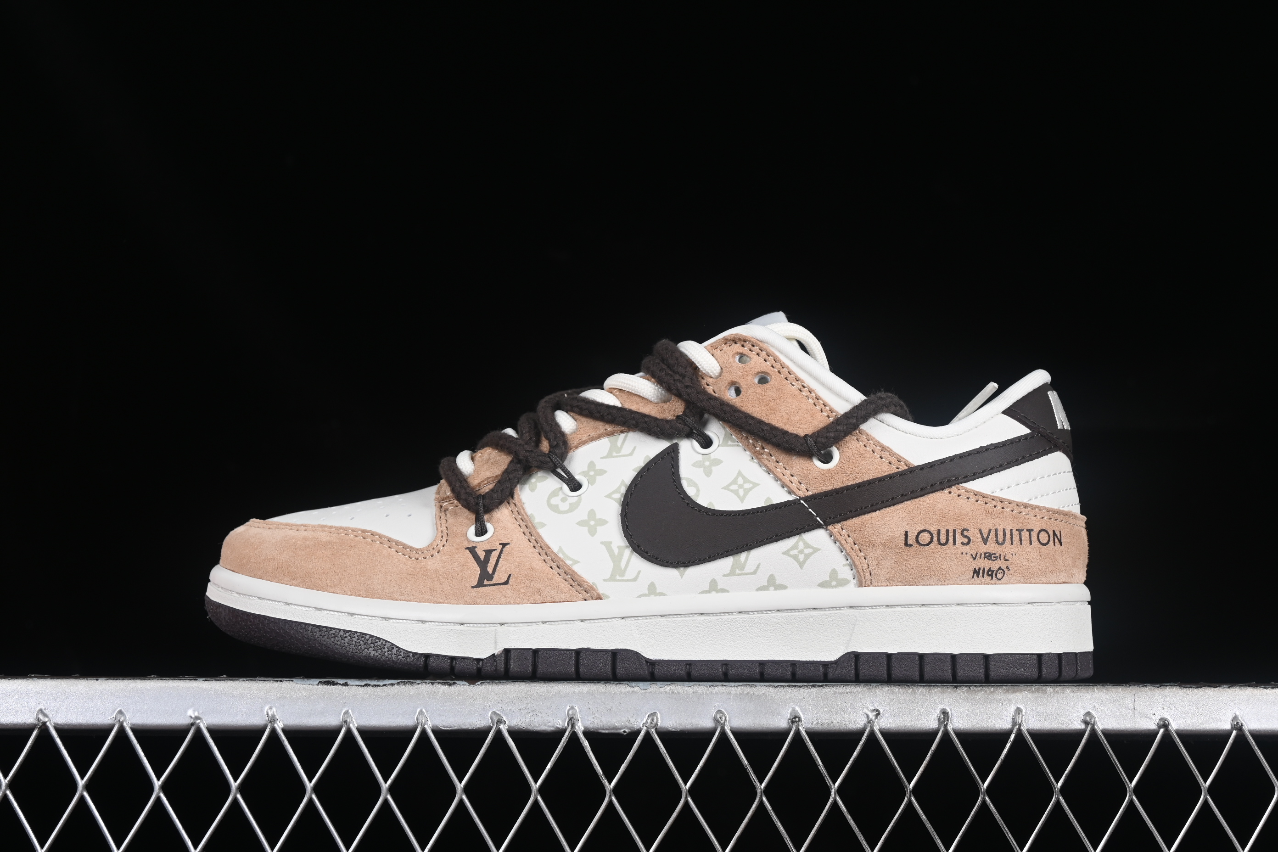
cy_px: 426
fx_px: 2662
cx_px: 639
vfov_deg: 18.2
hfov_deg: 27.0
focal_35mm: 75
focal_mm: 50
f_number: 8
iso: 160
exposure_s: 1/80
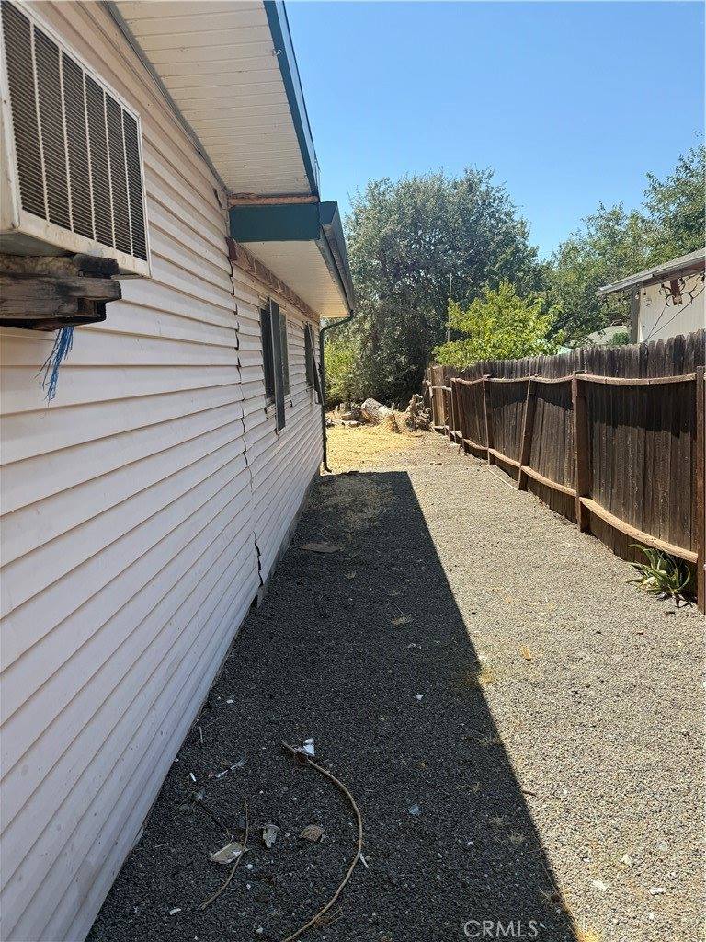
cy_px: 471
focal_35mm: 24
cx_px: 353
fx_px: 653
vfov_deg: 71.6
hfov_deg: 56.8
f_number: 1.78
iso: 80
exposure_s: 1/2299
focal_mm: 6.76
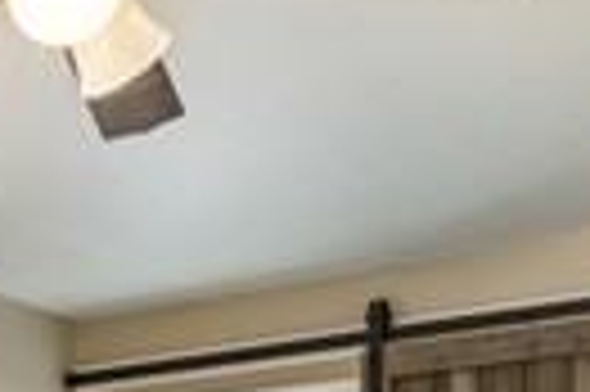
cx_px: -140
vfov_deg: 13.7
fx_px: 1496
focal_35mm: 91
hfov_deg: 20.7
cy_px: 640
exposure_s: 1.6
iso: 100
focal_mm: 18.7
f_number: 13
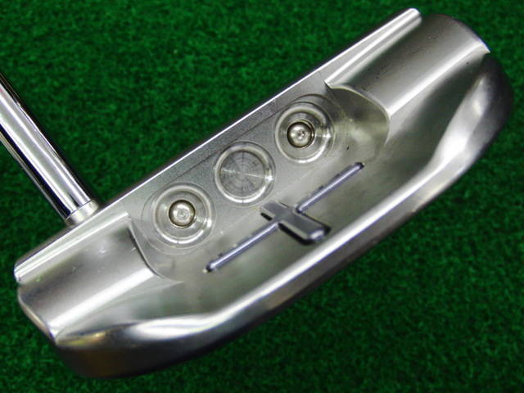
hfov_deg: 50.1
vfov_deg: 38.7
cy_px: 196
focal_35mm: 37
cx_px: 262
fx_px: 560
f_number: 3.6
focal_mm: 6.42
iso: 400
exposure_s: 1/60
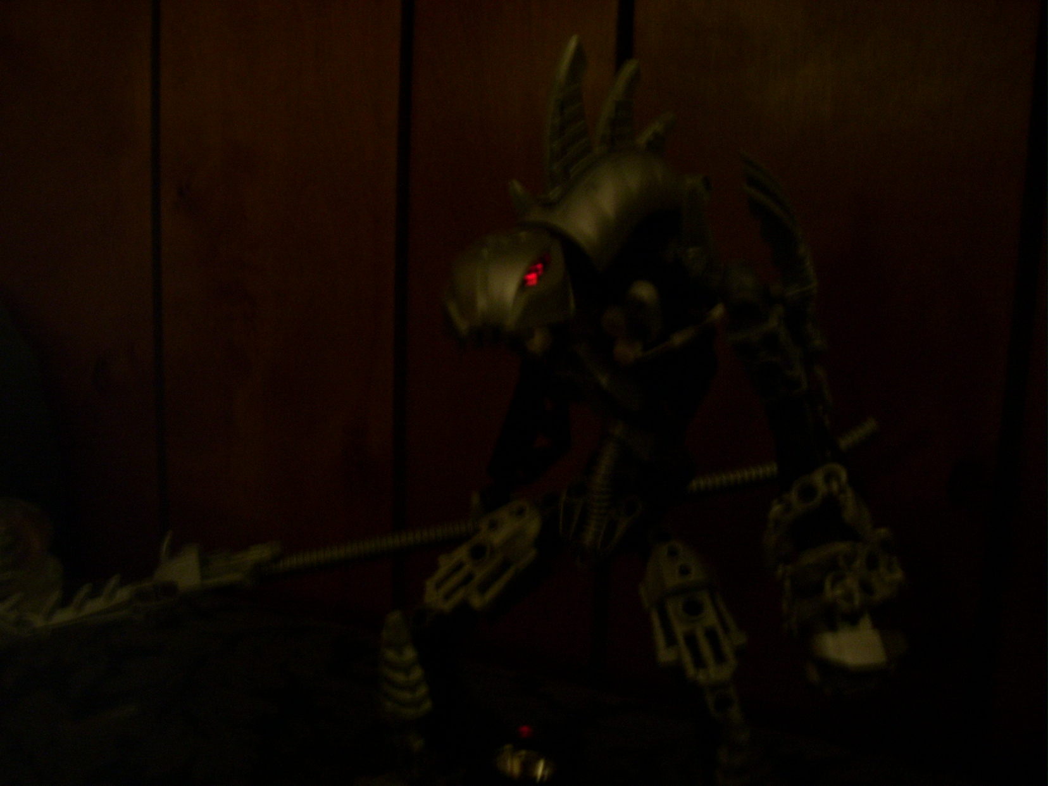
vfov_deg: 41.8
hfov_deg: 54.0
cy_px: 393
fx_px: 1029
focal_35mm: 34
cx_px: 524
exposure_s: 1/8
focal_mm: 5.6
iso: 160
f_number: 2.7
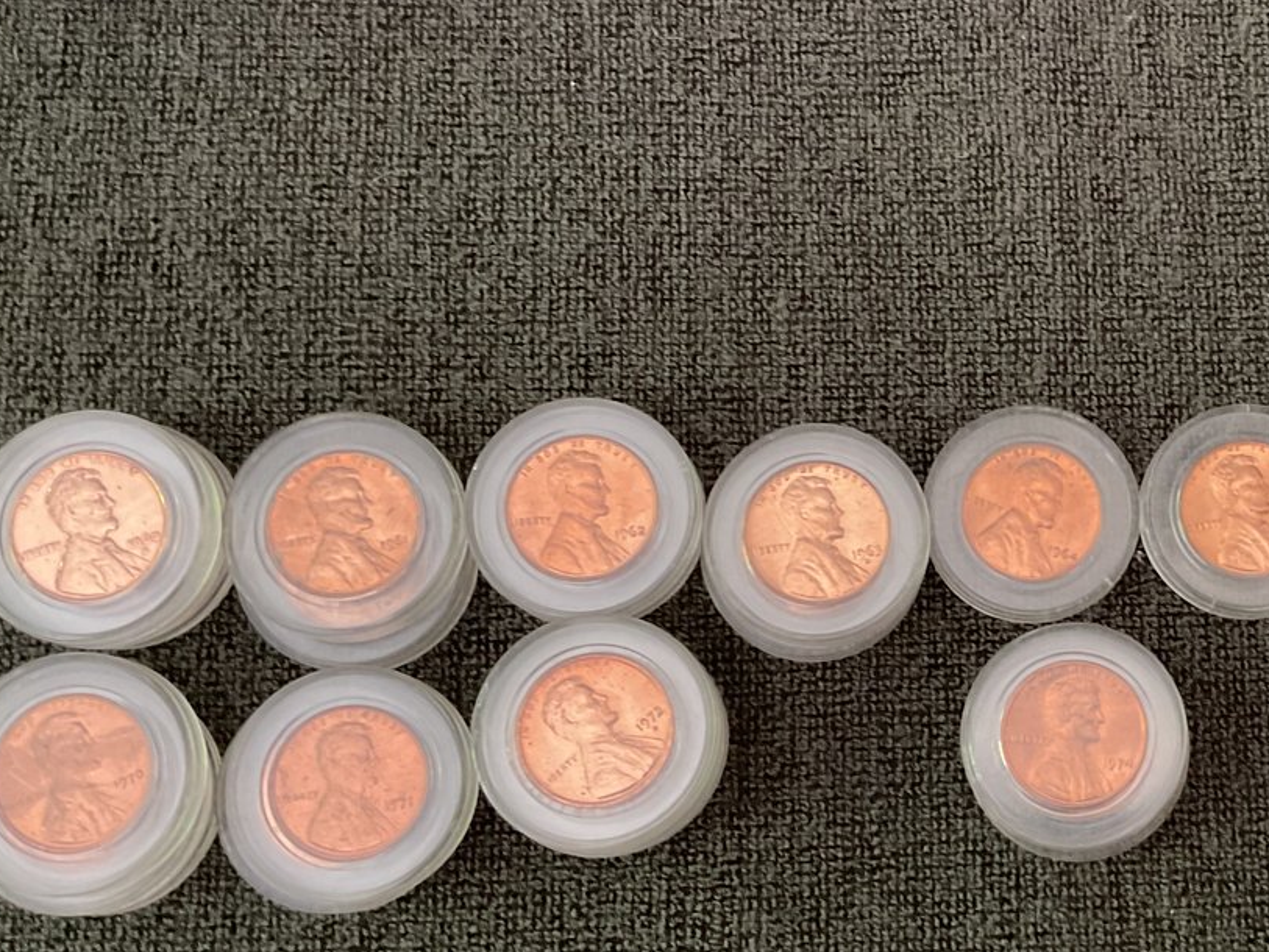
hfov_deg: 33.9
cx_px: 1107
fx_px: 1980
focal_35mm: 54
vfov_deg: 27.0
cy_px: 505
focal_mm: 3
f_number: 1.8
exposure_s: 1/25
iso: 320
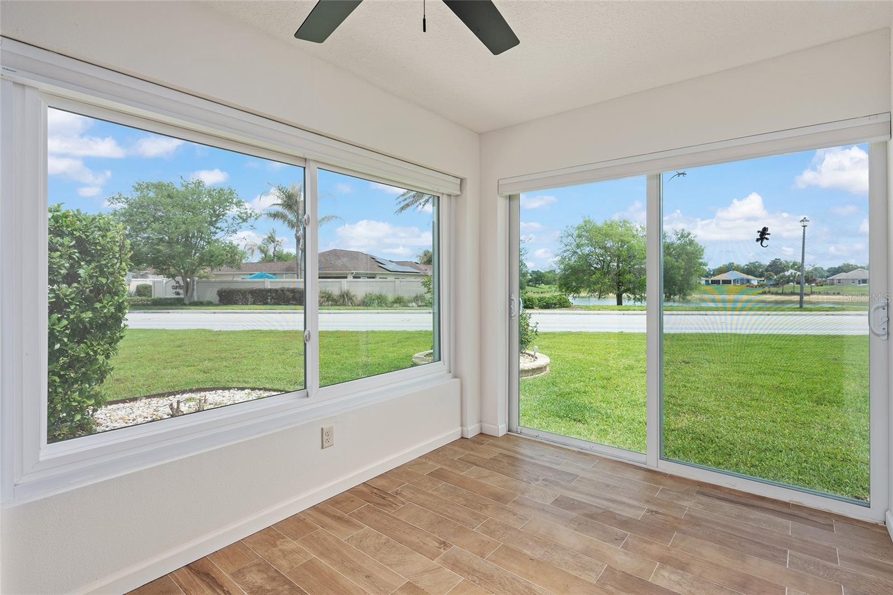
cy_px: 298
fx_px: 422
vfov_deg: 70.4
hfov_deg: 93.3
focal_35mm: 17
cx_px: 446
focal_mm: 17
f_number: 7.1
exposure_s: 1/30
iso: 80
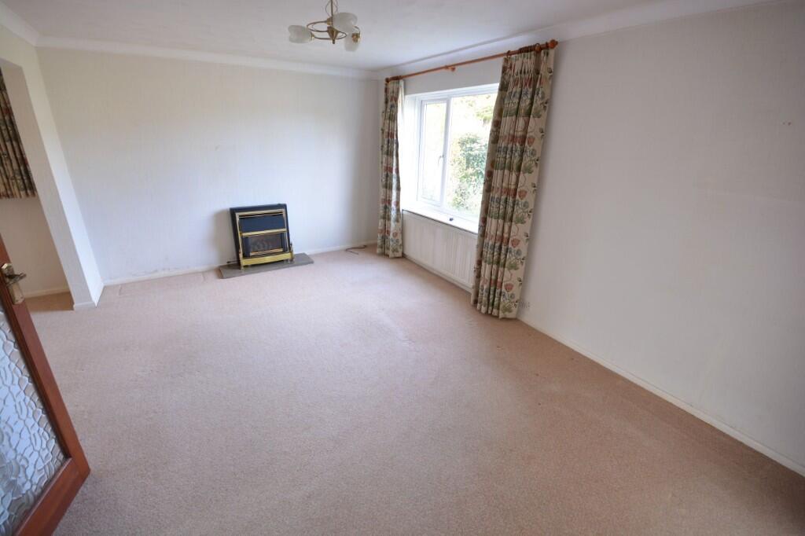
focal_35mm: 15
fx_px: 335
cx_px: 402
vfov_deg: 77.3
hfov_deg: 100.4
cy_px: 268
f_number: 8
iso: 400
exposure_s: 1/15
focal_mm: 10
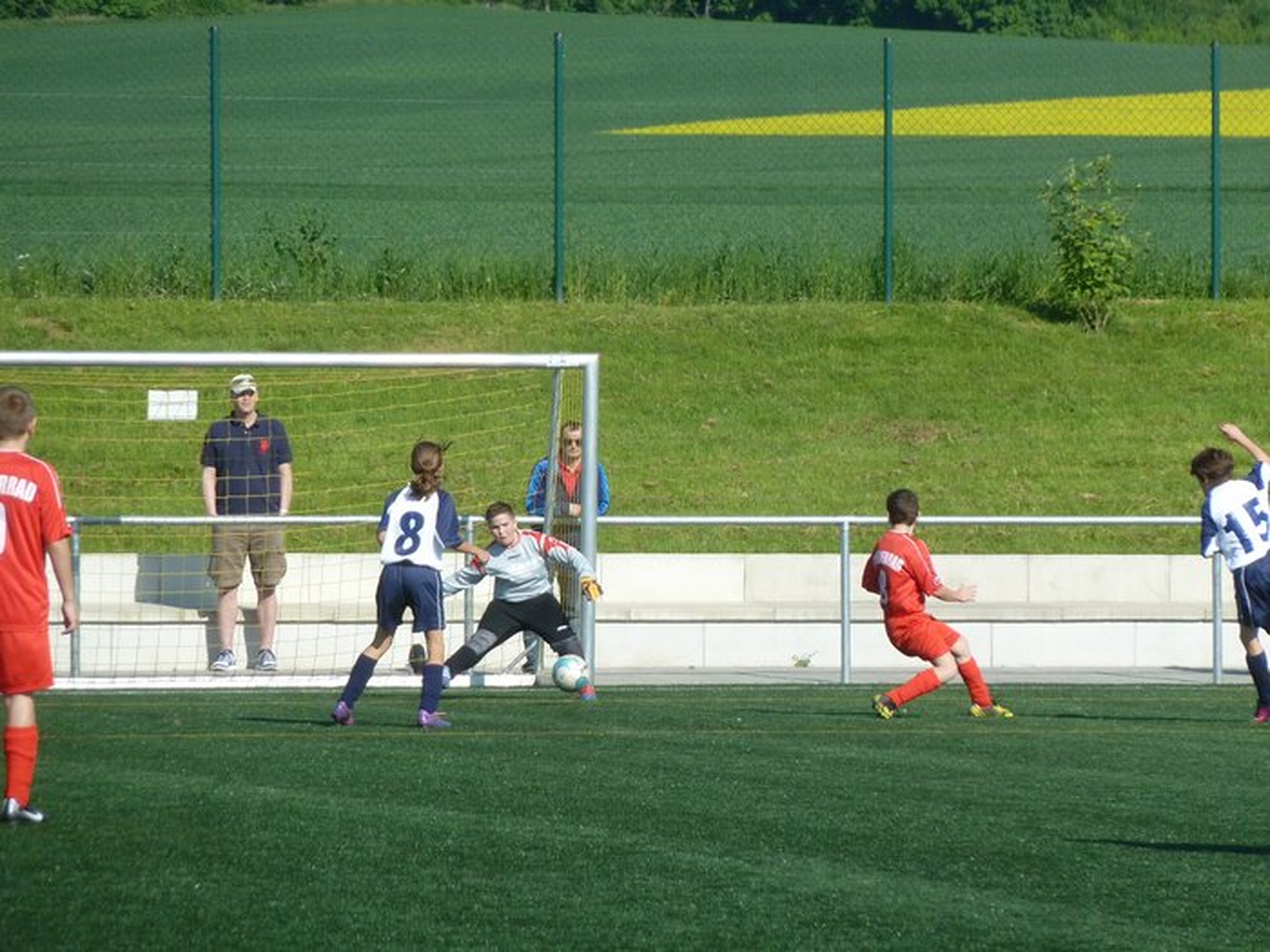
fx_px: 11006
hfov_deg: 6.6
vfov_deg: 5.0
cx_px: 635
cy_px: 476
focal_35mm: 300
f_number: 4.9
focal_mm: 49.2
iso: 200
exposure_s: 1/1000
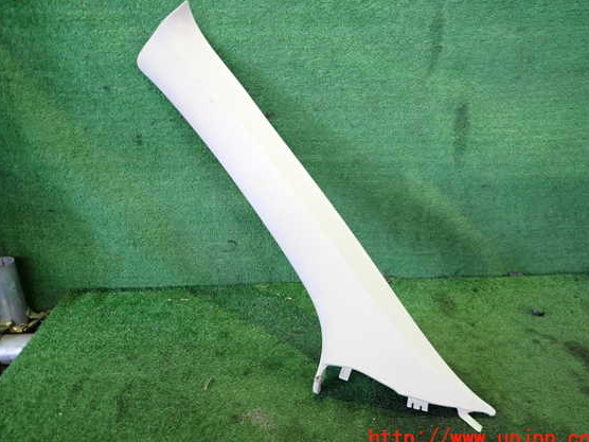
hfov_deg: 65.3
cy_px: 214
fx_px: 459
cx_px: 290
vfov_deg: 51.3
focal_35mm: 27
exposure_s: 1/30
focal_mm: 4.5
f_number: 2
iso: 250
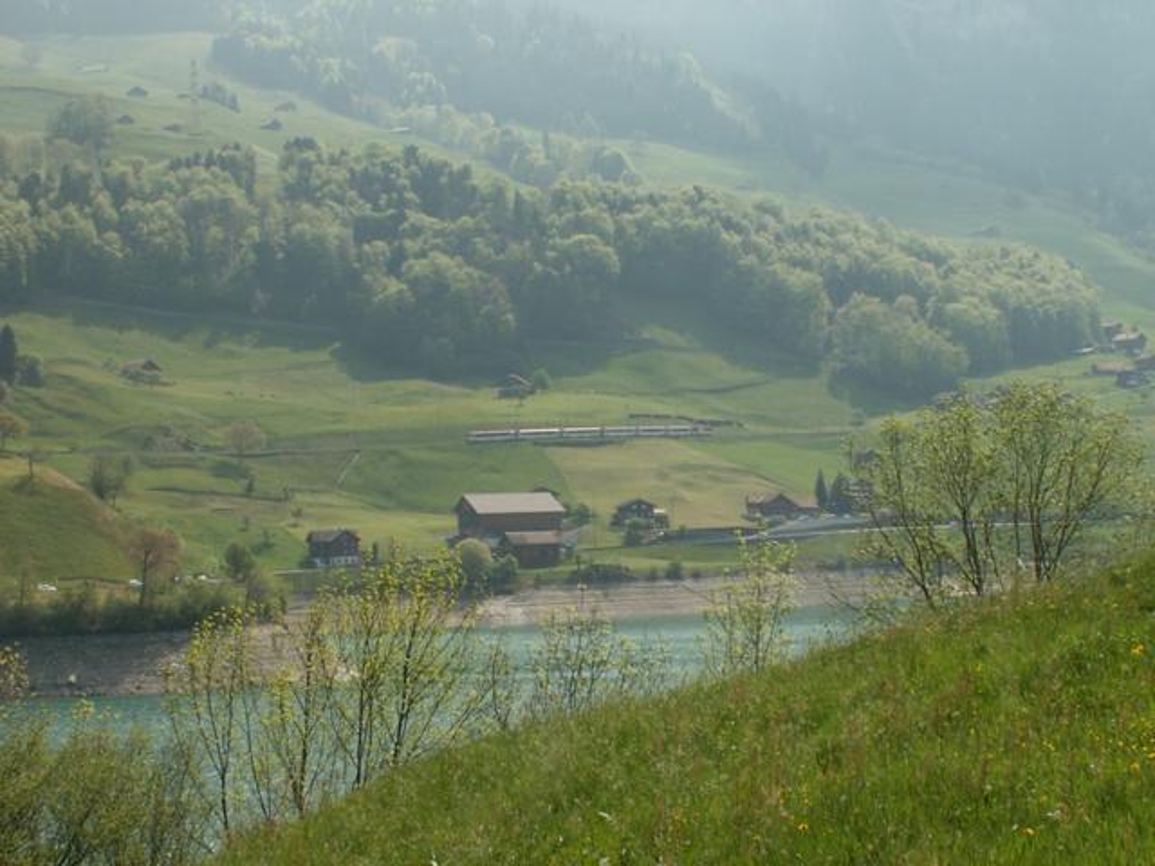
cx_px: 578
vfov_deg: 22.9
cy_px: 433
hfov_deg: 30.3
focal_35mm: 64
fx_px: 2135
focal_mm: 10.74
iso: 50
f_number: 8
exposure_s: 1/125
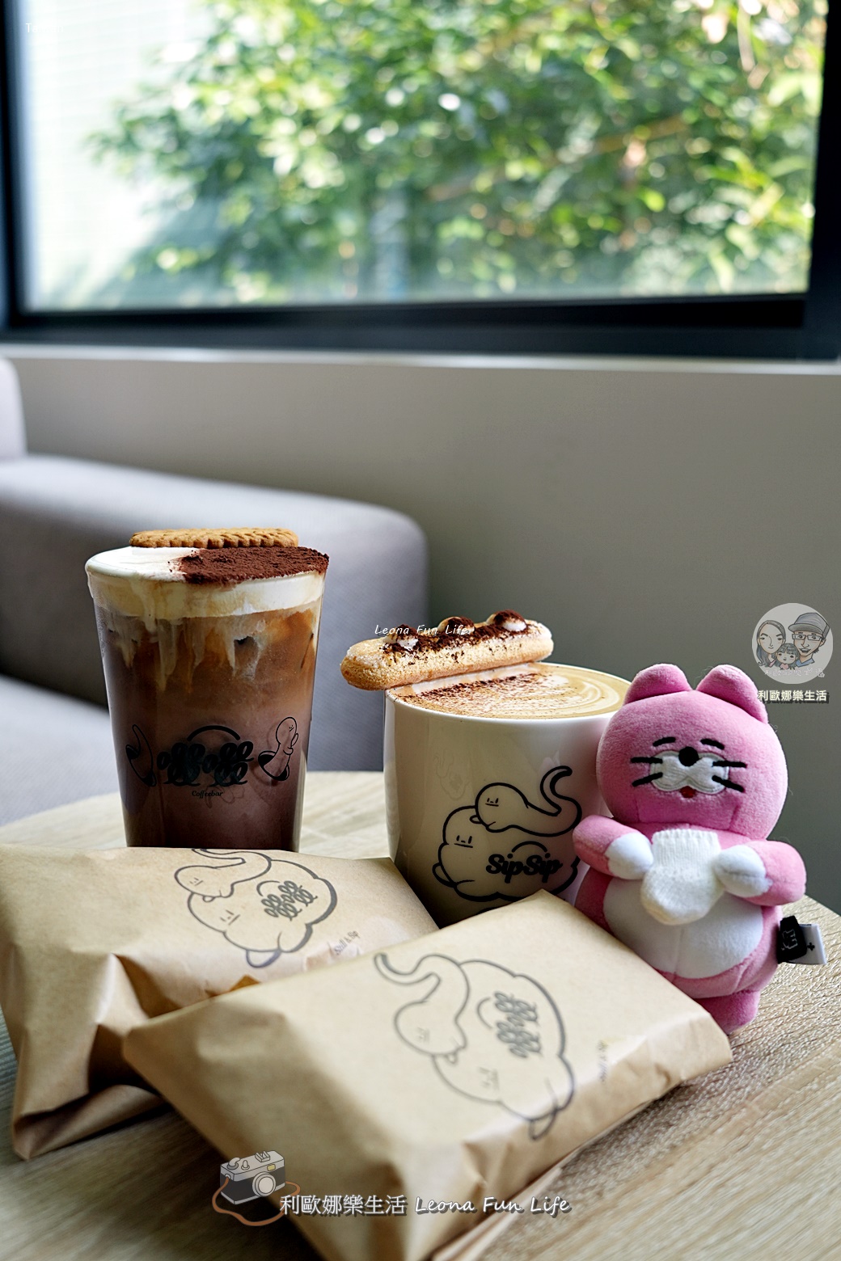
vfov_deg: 50.7
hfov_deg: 35.1
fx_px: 1331
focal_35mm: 38
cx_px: 420
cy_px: 630
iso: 400
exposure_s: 1/160
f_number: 5
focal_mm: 38
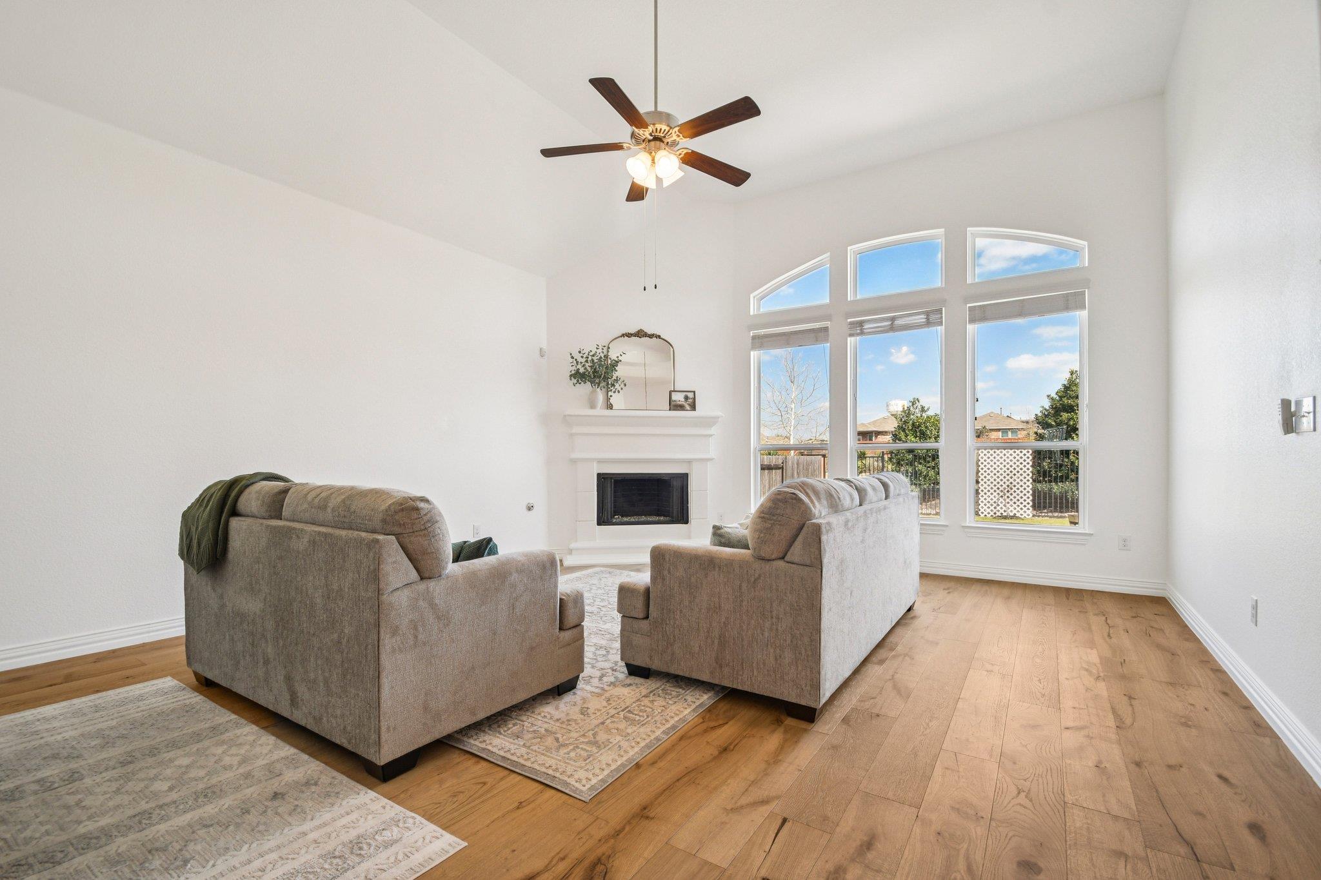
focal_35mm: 15
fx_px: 550
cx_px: 660
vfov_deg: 77.3
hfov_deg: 100.4
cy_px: 440
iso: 400
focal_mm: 10
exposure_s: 1/20
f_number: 8
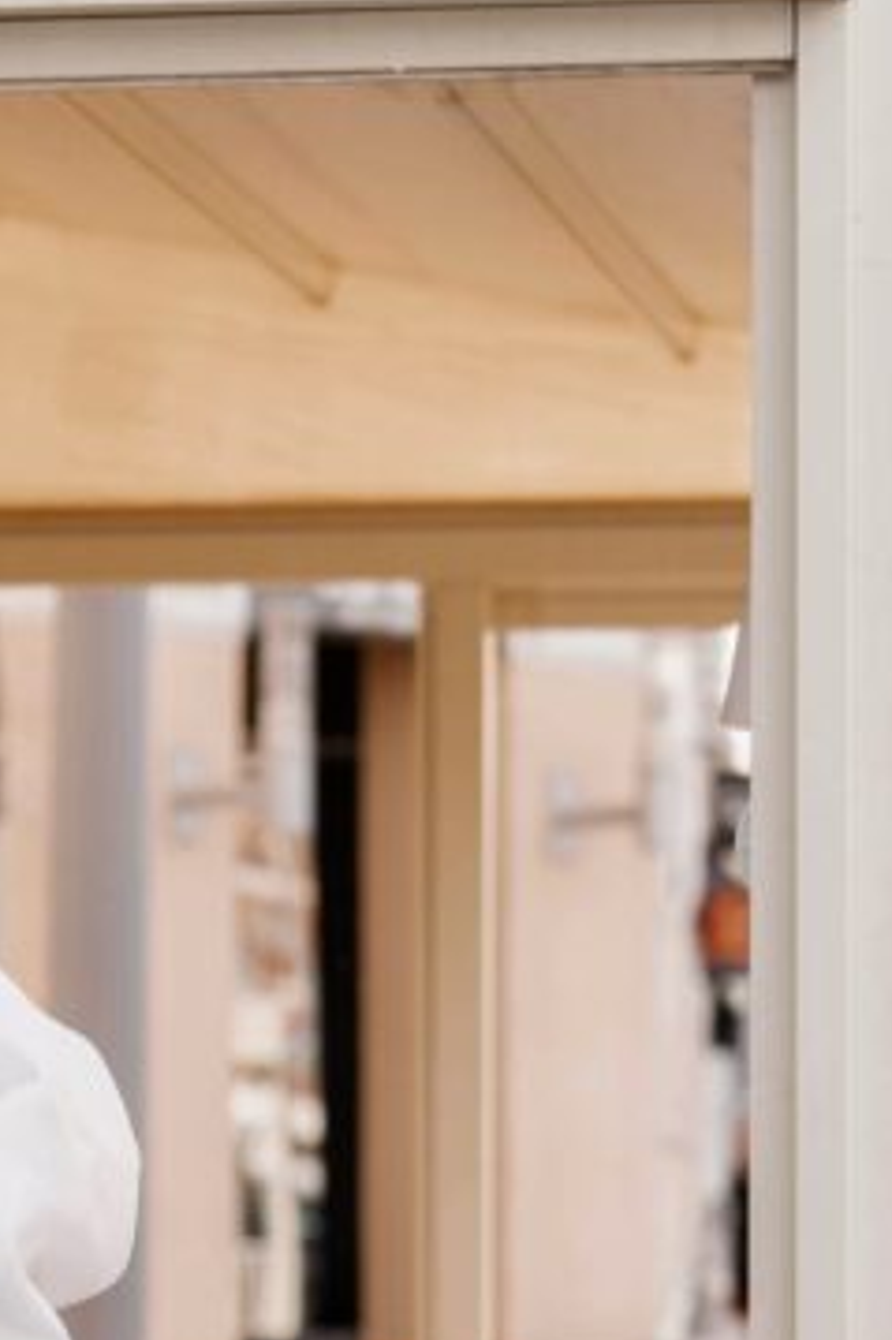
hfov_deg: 6.7
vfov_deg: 9.9
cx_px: -131
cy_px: 1556
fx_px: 7626
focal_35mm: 205
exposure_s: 1/500
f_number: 3.2
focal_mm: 70
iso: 200
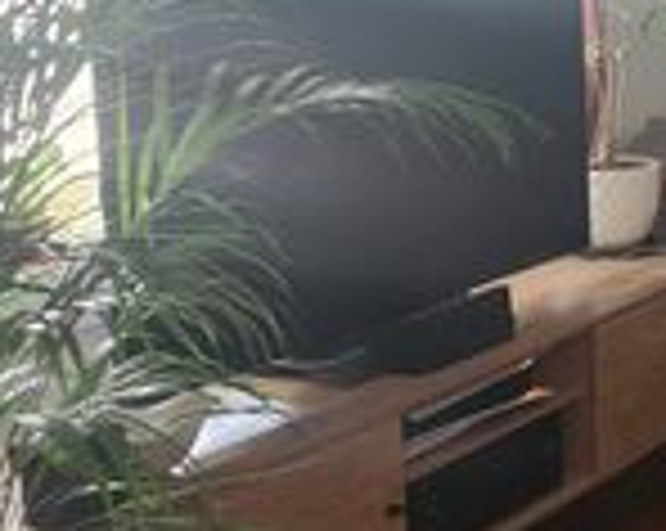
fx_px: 1791
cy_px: 112
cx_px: 1174
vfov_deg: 16.7
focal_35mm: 91
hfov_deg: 17.4
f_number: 1.8
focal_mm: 6.4
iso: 1000
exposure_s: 1/24
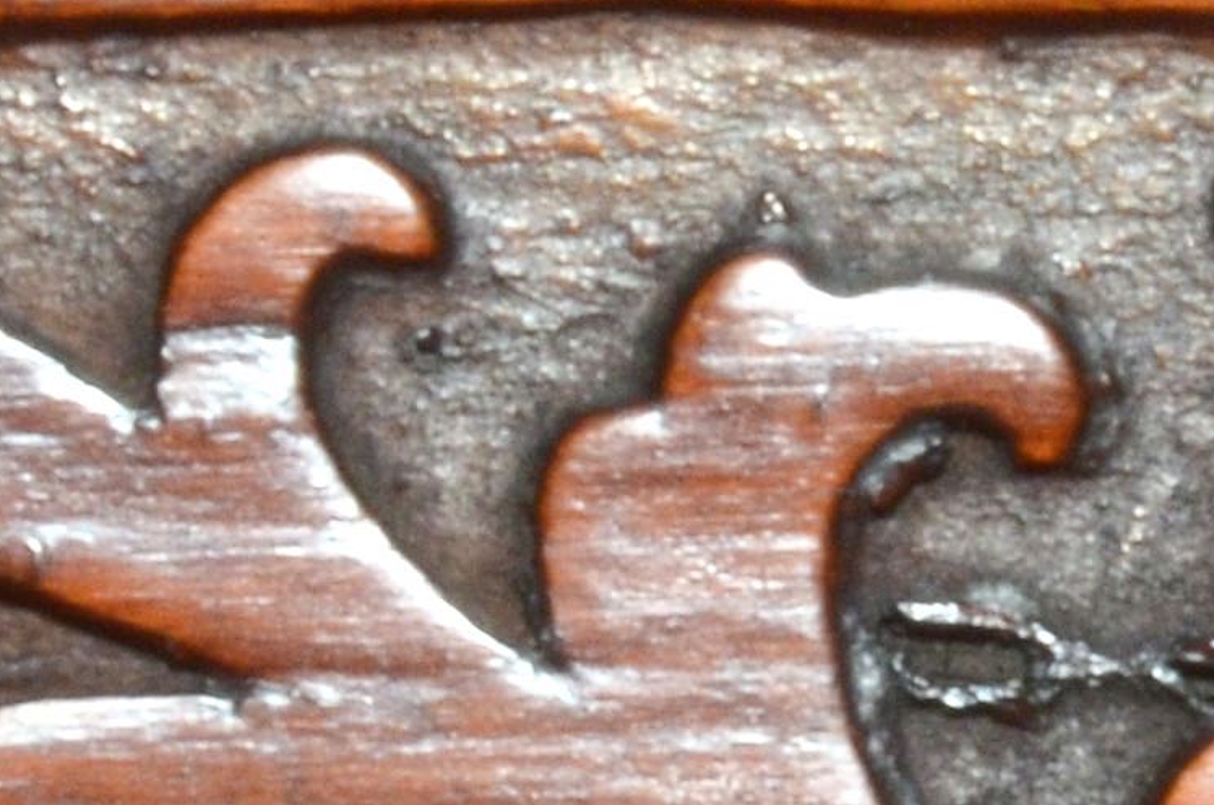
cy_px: -310
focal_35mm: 543
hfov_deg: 3.8
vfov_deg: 2.5
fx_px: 18290
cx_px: 1677
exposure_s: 1/125
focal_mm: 55
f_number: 22
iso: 800
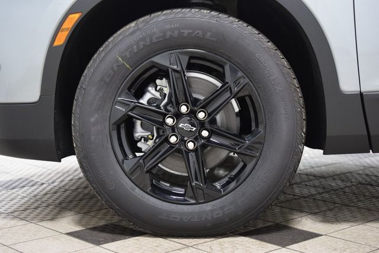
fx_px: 663
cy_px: 126
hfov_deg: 31.9
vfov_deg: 21.6
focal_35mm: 63
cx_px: 190
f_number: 2.8
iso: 1600
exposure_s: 1/60
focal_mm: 42
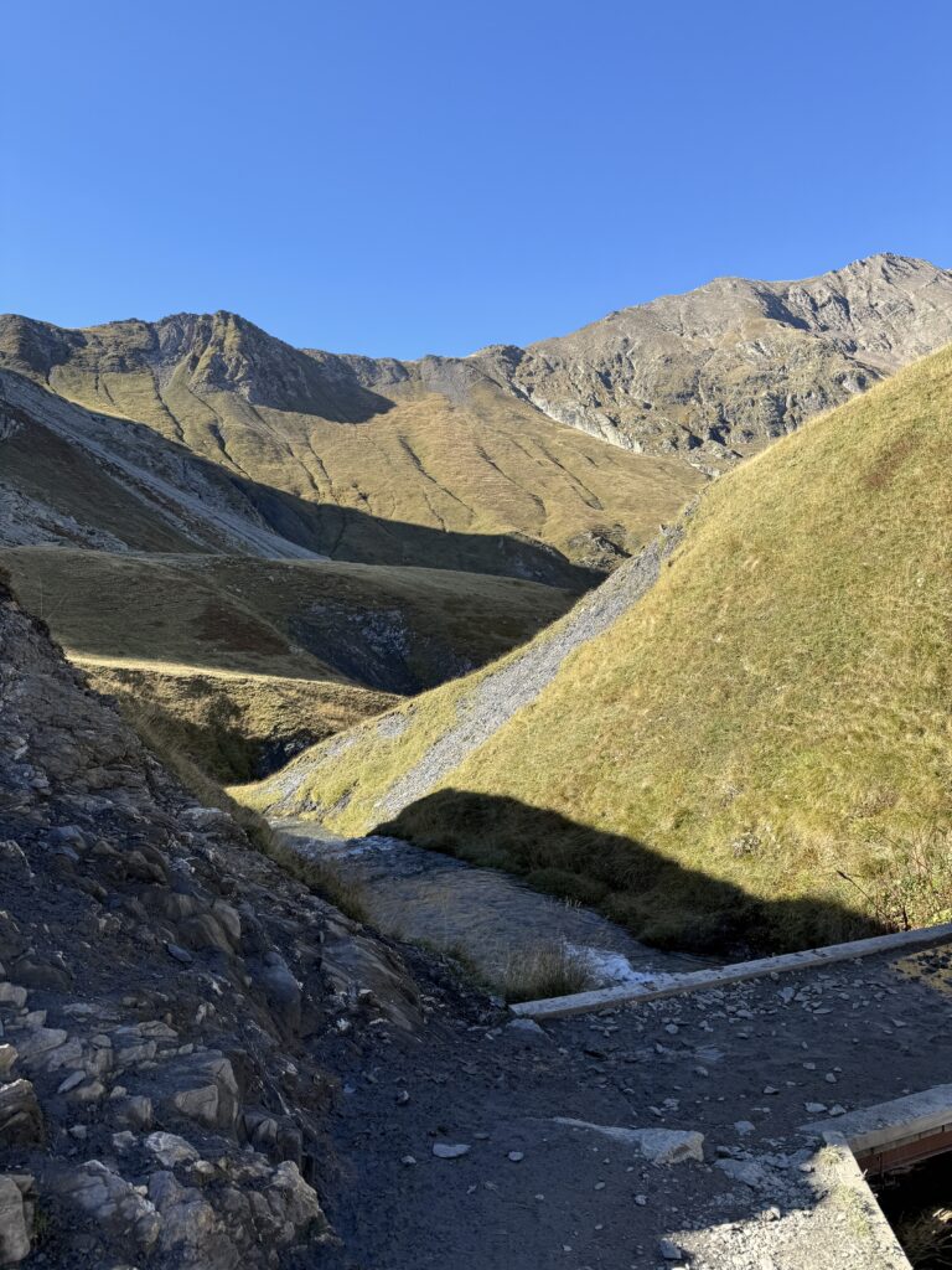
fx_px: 880
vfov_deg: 71.6
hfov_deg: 56.8
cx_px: 476
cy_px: 635
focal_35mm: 24
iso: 80
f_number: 1.78
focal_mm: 6.76
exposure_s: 1/1493
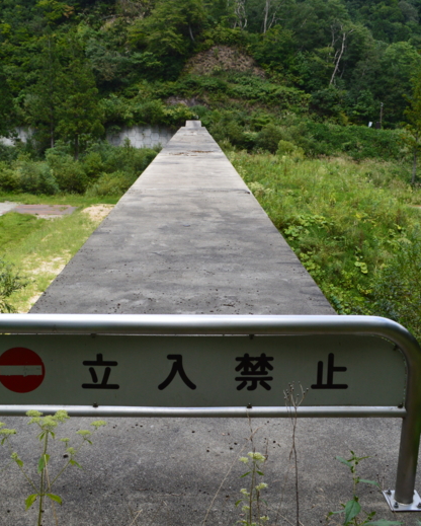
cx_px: 193
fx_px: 607
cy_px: 267
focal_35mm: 39
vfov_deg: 46.8
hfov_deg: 38.2
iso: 400
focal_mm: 18
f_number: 9
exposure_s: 1/160
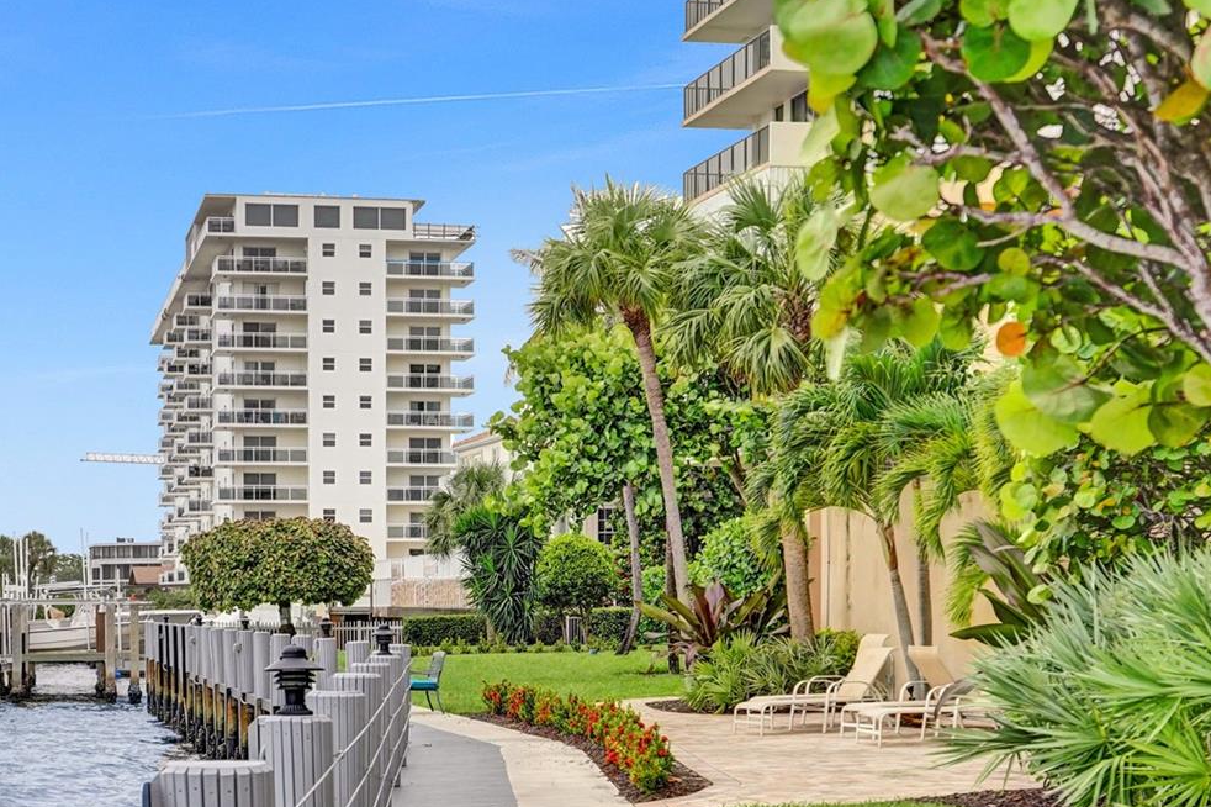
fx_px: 2455
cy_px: 656
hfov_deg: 27.6
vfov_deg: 18.5
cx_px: 432
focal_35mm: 73
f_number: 4
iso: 800
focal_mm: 35
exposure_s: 1/8000
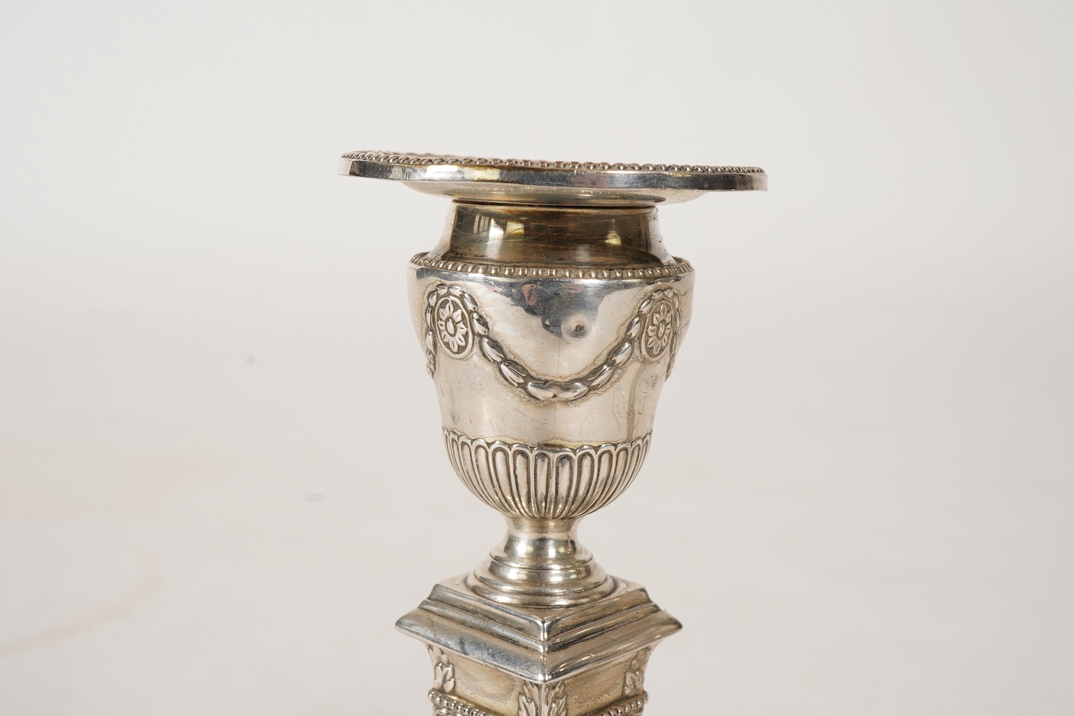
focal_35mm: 45
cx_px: 537
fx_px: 1343
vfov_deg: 29.9
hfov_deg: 43.6
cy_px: 358
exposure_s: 1/125
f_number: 22
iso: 400
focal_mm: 30
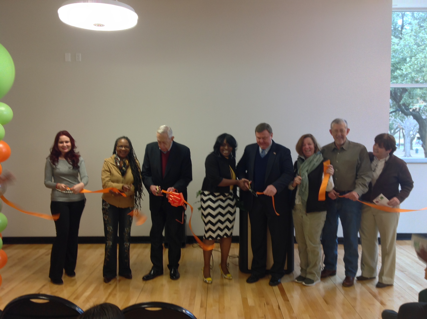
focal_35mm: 35
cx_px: 214
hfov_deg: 52.7
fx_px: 431
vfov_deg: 40.6
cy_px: 160
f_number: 2.4
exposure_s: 1/20
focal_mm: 4.28
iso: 50
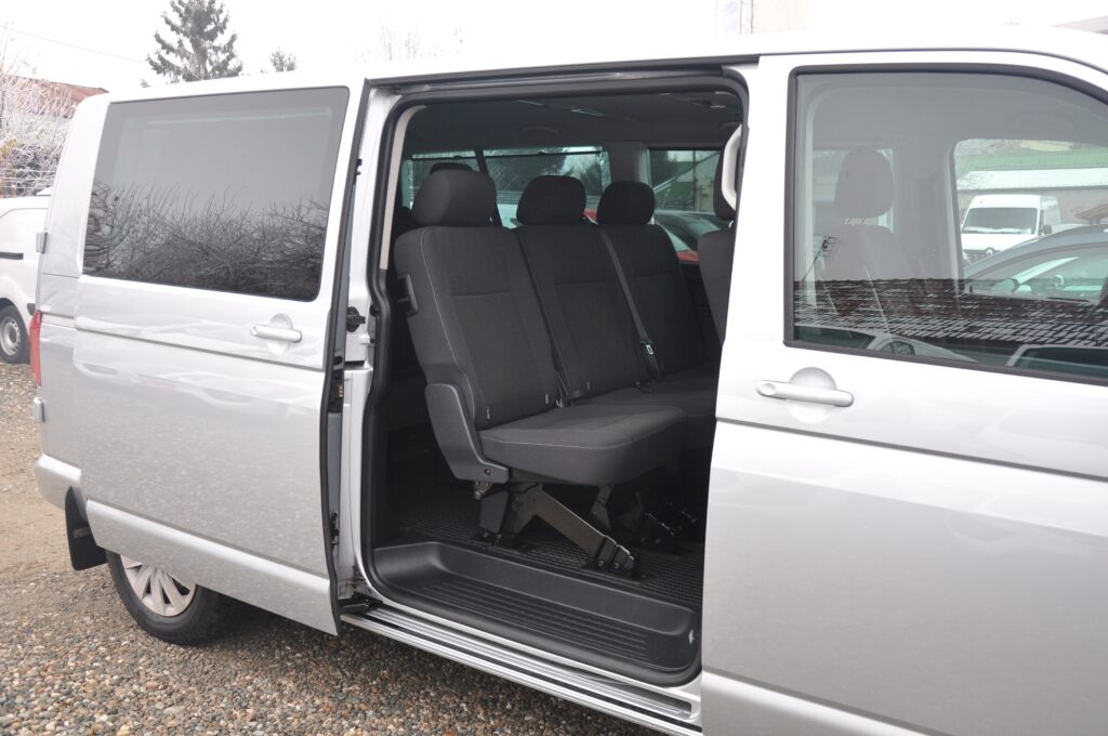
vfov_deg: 41.6
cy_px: 368
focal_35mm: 32
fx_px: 968
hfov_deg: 59.6
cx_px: 554
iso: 500
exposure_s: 1/125
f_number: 5.6
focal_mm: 21
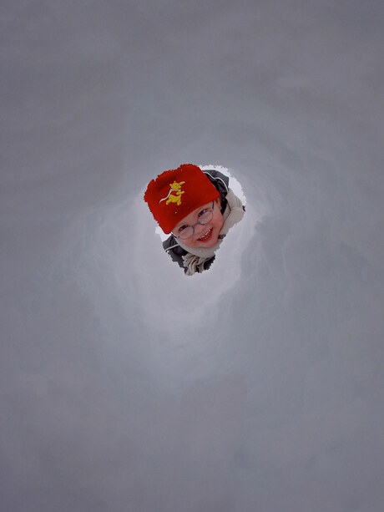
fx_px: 577
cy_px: 256
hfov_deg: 36.8
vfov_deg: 47.9
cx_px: 192
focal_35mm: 39
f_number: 4.7
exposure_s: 1/1250
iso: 100
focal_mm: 8
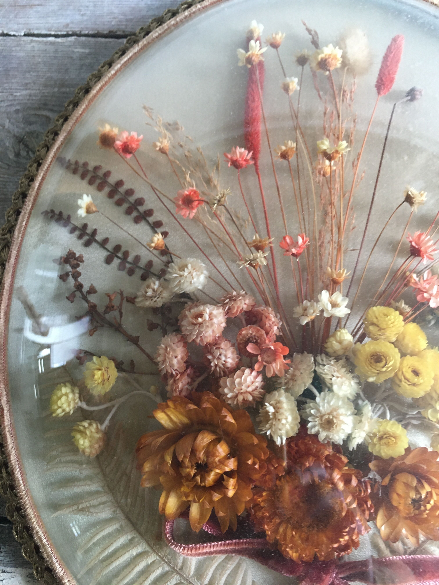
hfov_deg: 48.2
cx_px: 220
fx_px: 490
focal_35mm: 29
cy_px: 292
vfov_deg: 61.7
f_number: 2.2
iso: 160
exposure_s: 1/33
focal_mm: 4.15
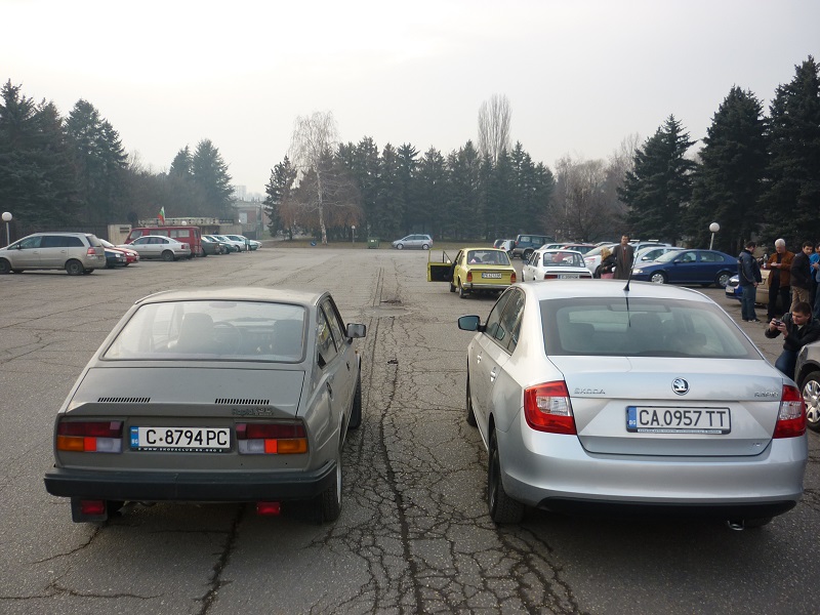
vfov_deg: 42.9
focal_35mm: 33
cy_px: 308
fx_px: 782
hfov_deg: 55.4
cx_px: 410
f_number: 2.8
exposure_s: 1/160
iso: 80
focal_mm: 5.5
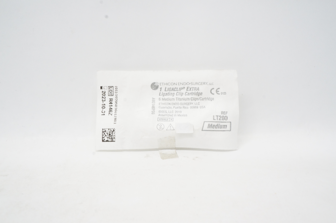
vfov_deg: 36.8
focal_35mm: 36
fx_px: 336
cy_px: 112
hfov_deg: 53.2
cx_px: 168
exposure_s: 1/25
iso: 1600
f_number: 14
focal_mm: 24
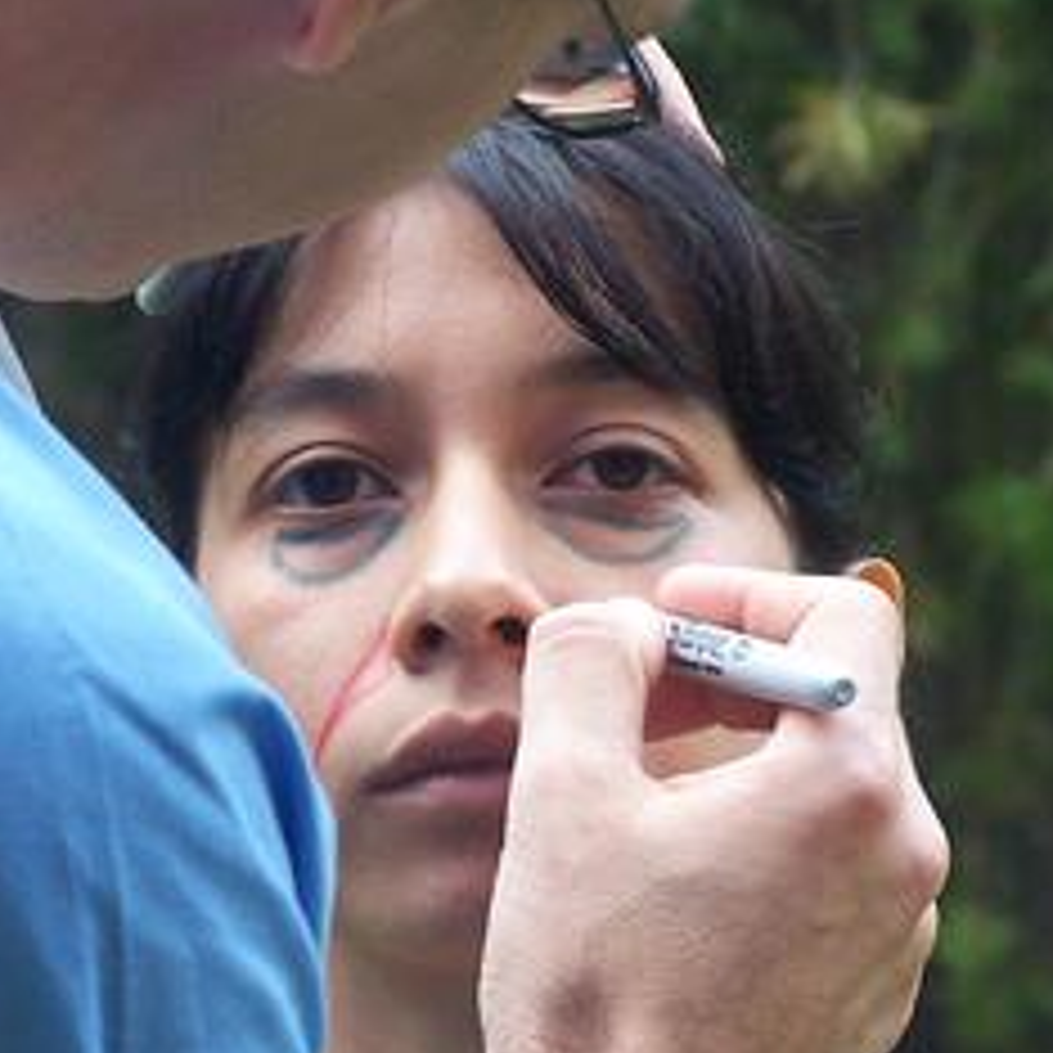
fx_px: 12286
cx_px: 472
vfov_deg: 4.9
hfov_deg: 4.9
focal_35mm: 357
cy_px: 727
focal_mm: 31.3
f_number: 3.2
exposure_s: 1/45
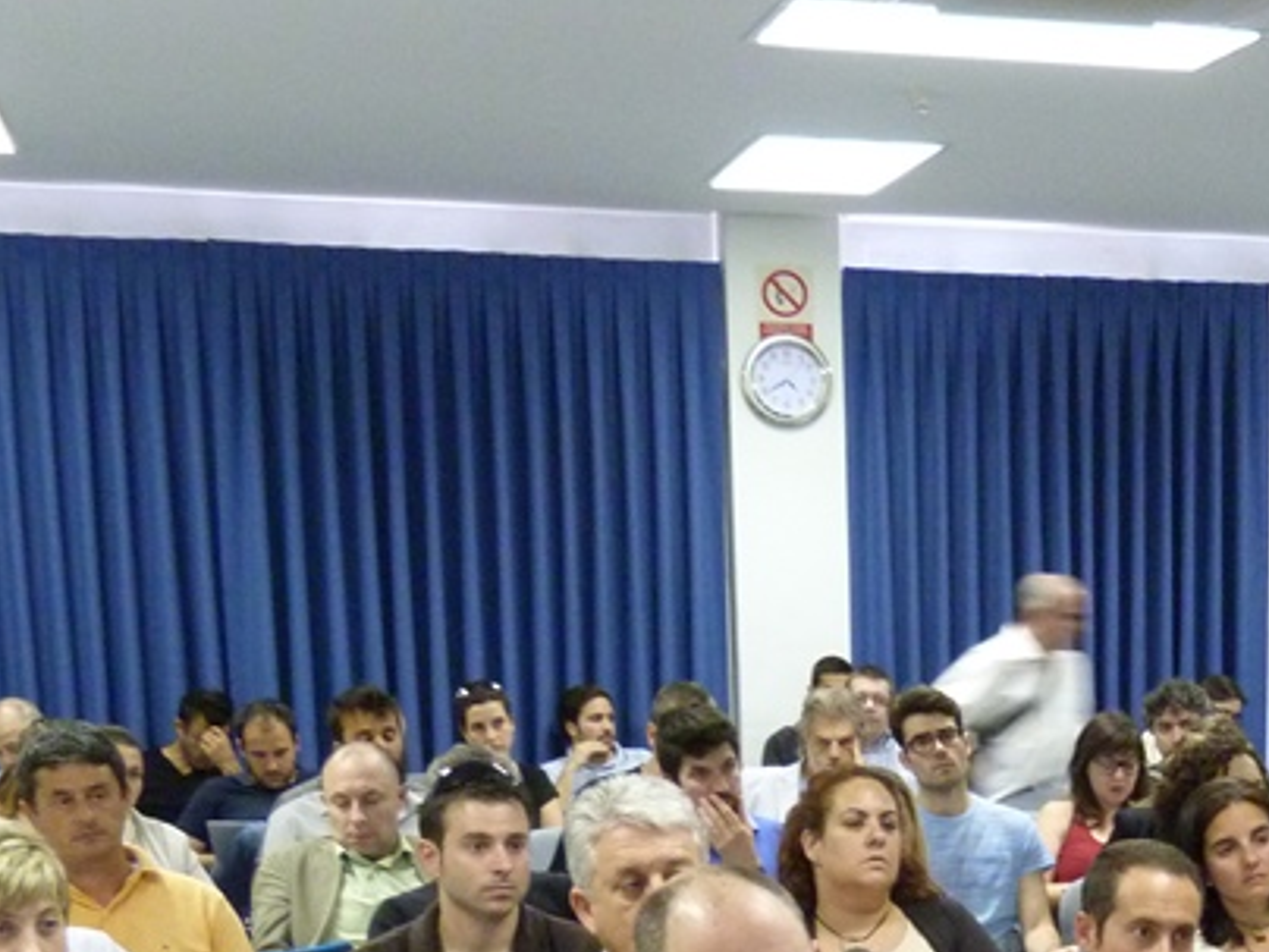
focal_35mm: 76
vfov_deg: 18.4
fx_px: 2786
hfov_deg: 24.1
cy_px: 1128
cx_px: 1376
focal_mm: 5.3
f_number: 2.9
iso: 400
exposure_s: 1/15
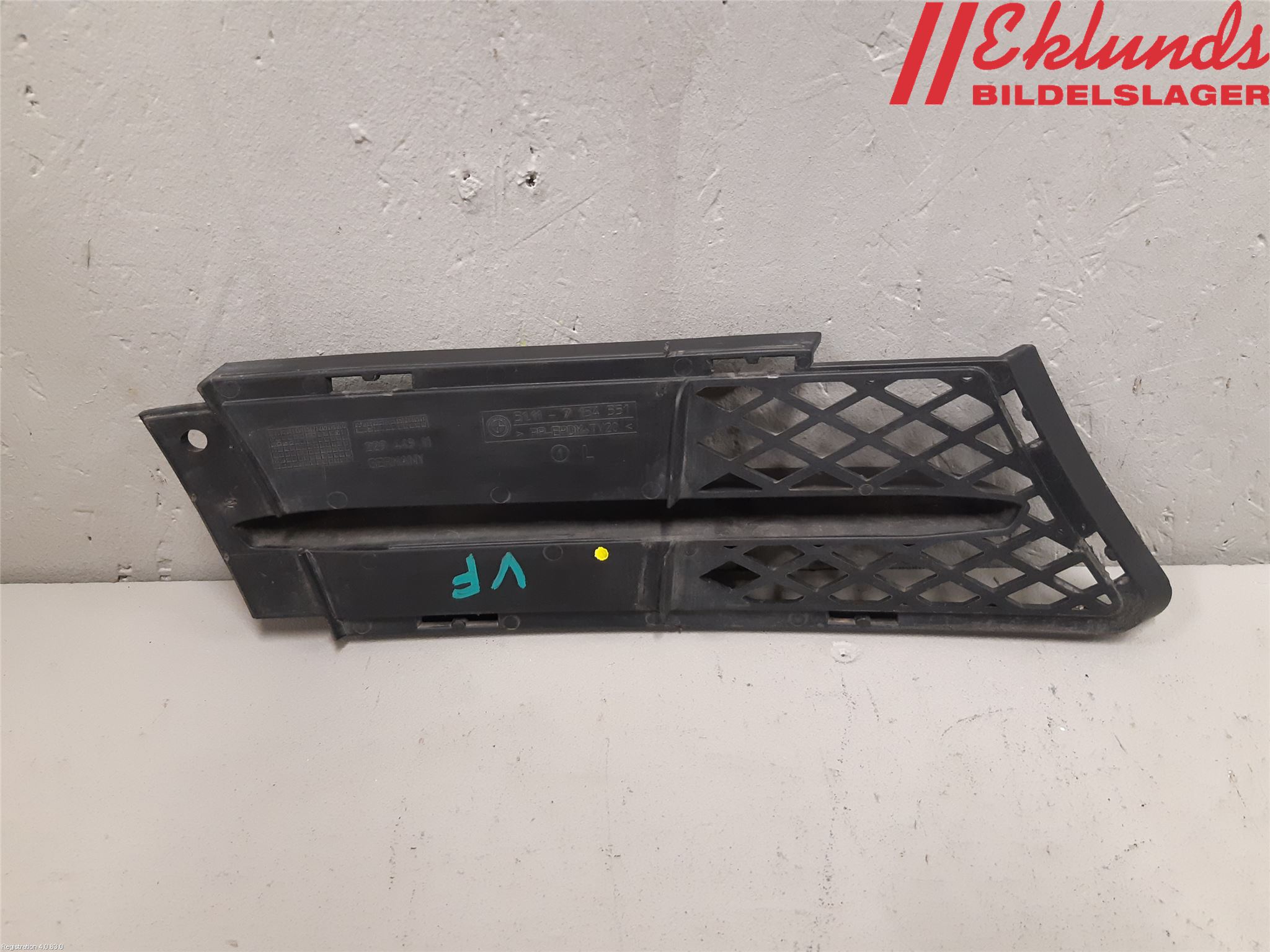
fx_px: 954
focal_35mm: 26
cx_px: 635
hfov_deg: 67.3
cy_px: 476
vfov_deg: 53.1
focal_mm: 3.93
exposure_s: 1/40
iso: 200
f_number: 1.7
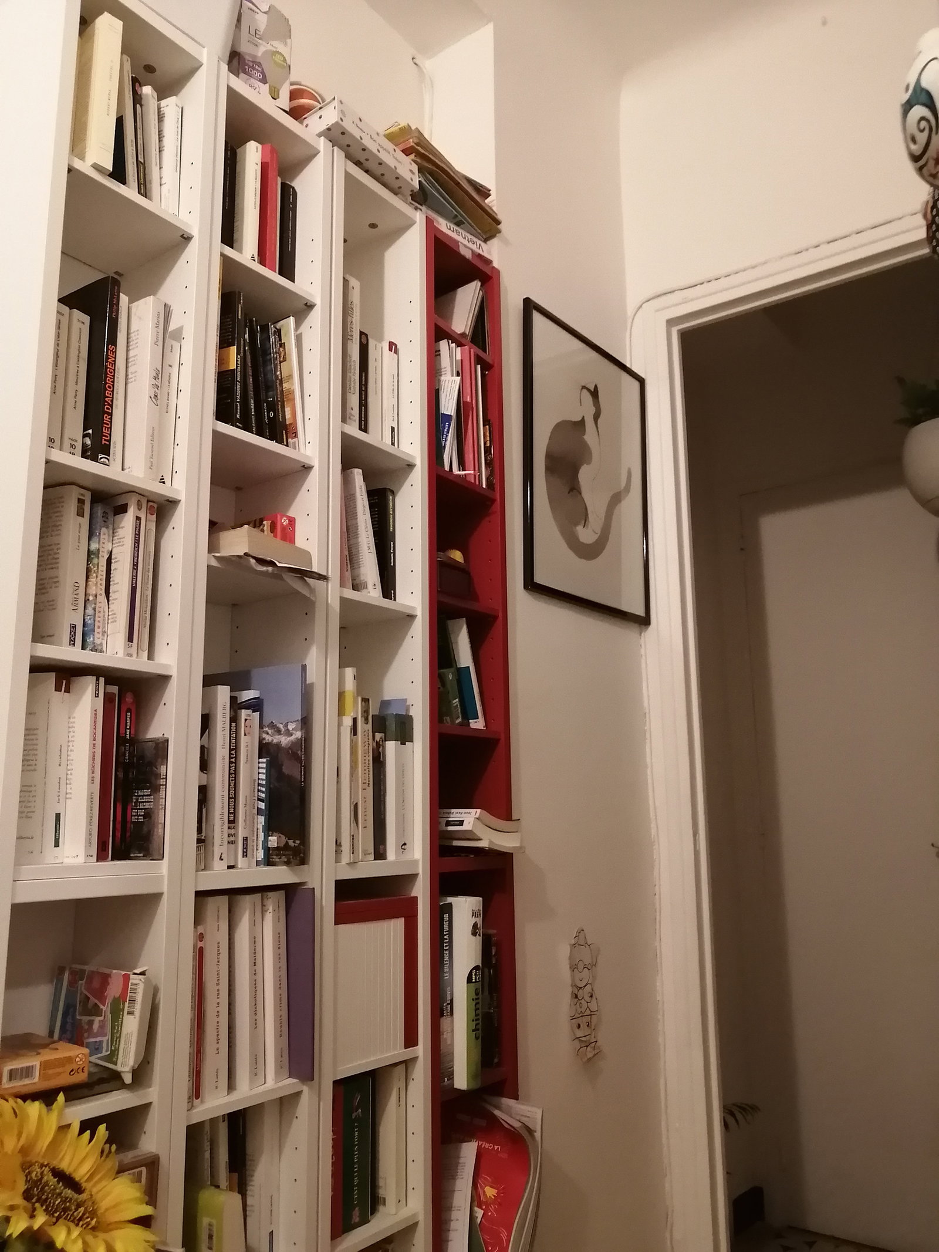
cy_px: 626
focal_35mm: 27
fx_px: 976
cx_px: 470
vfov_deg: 65.3
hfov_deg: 51.4
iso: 400
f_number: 1.8
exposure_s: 1/25
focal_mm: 3.62
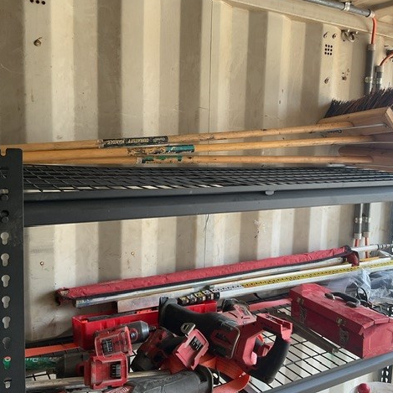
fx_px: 450
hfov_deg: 47.1
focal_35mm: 35
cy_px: 193
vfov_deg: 47.2
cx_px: 226
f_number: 1.8
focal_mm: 3
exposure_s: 1/100
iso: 50
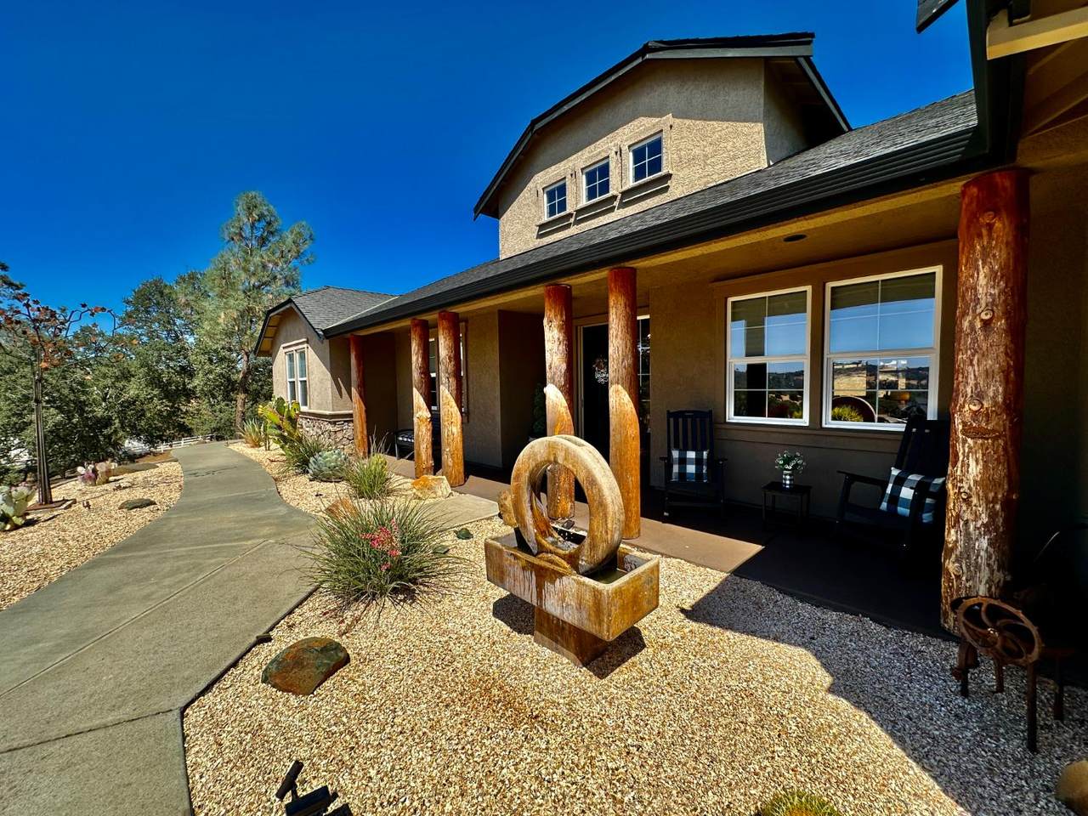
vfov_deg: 85.7
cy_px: 408
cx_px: 544
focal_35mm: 14
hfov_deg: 102.1
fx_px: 440
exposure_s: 1/1453
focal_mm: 2.22
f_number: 2.2
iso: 40
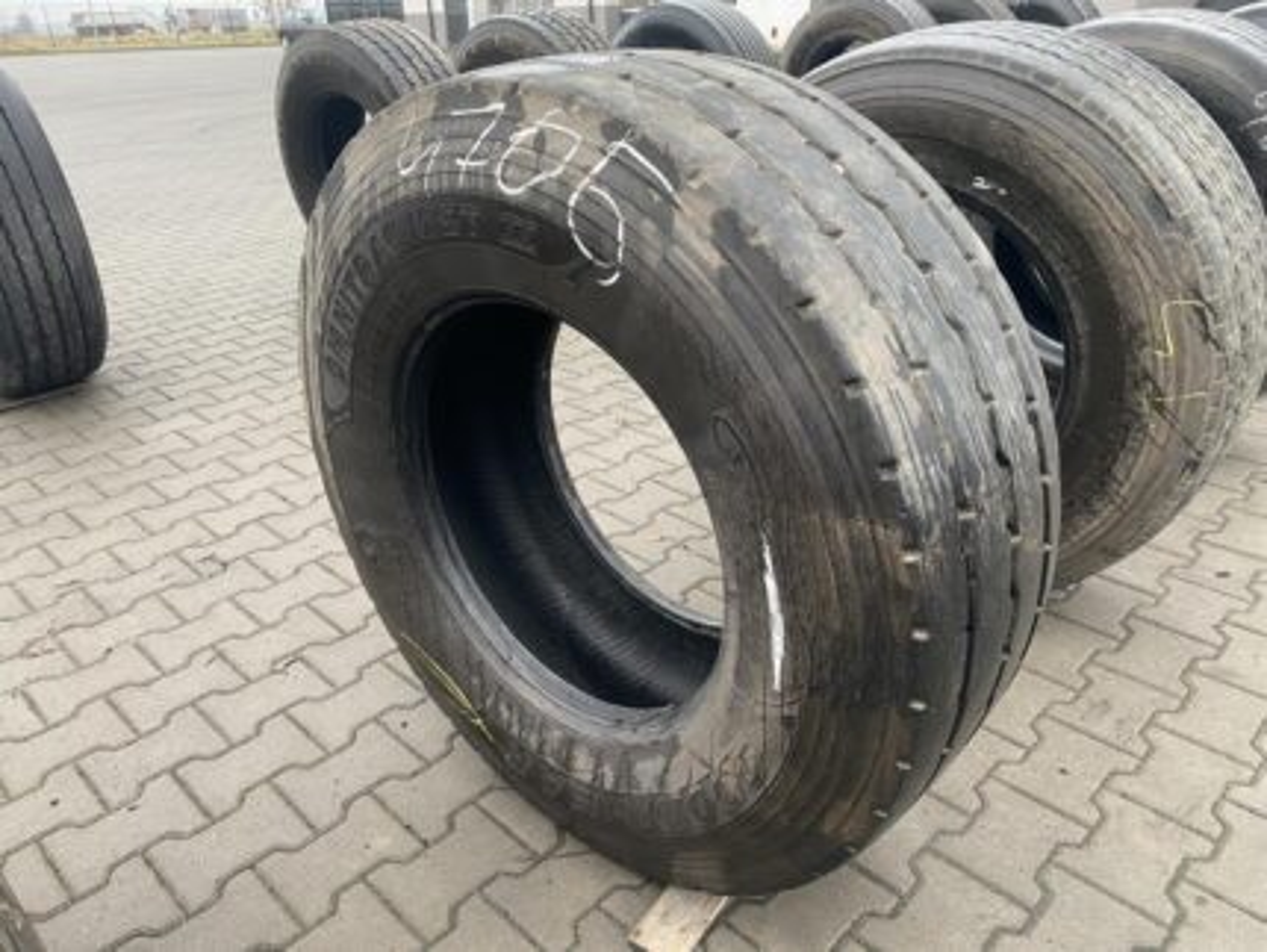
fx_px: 952
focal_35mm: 26
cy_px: 476
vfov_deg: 53.1
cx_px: 634
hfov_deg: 67.3
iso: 125
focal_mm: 4.25
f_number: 1.8
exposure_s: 1/69
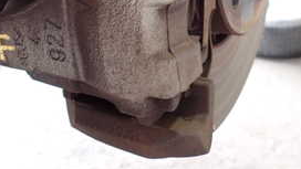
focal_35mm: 60
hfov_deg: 34.7
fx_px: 479
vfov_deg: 18.7
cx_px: 110
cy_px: -47
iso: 200
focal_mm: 4.5
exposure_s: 1/40
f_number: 2
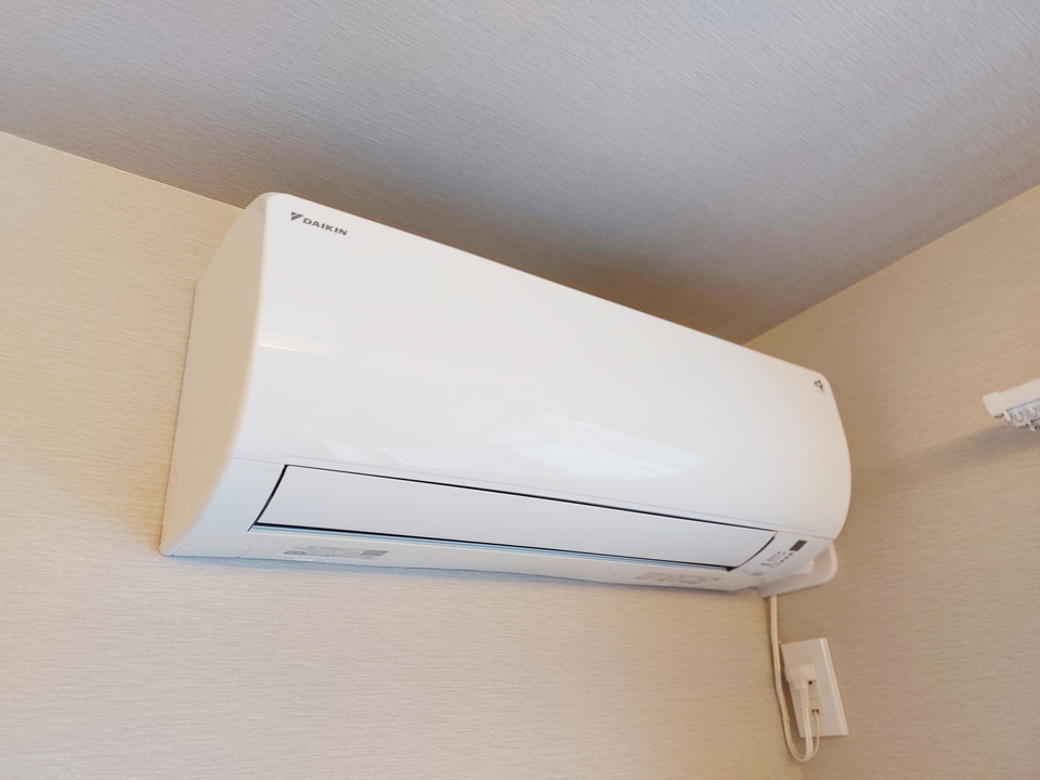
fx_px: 721
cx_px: 520
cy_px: 390
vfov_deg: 56.8
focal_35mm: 24
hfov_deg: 71.6
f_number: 1.8
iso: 32
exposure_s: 1/24
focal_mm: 5.23
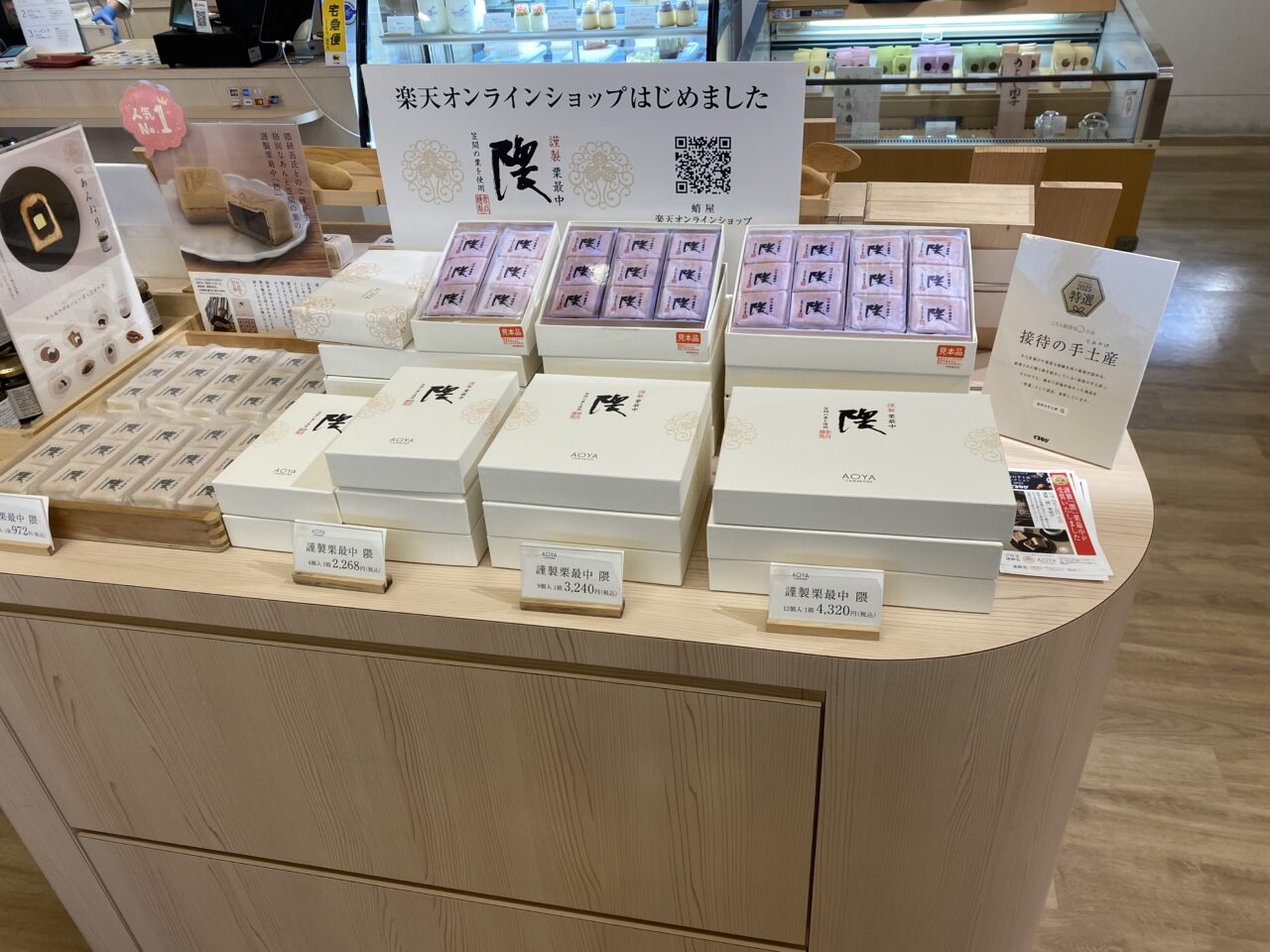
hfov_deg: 67.3
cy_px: 476
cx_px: 635
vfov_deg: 53.1
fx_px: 954
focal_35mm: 26
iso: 64
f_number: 1.8
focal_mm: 4.25
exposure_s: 1/100
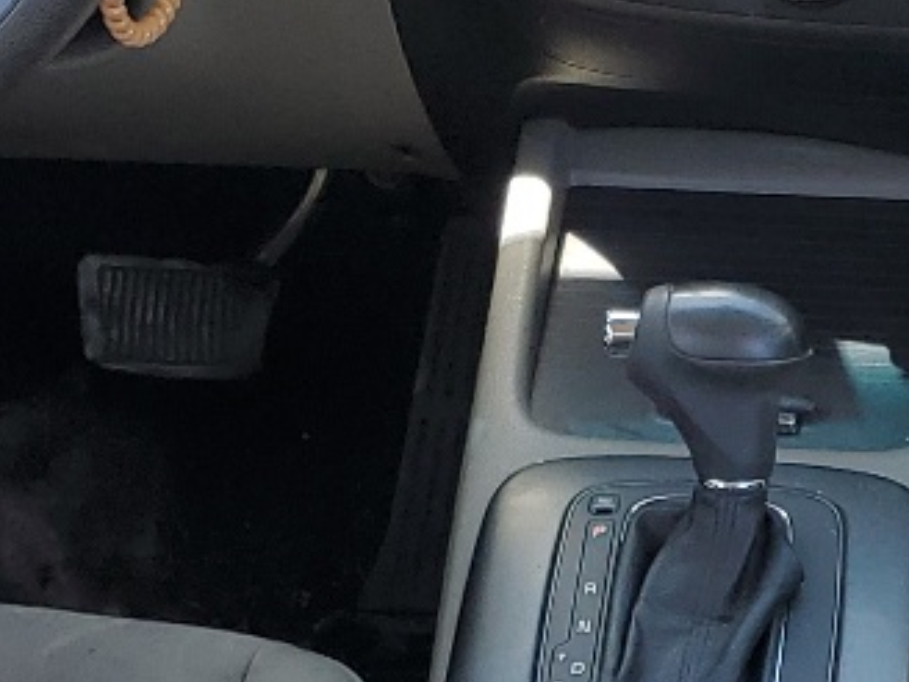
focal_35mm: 127
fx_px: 3335
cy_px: 757
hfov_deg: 15.3
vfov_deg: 11.5
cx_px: 831
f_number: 1.5
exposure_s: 1/233
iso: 50
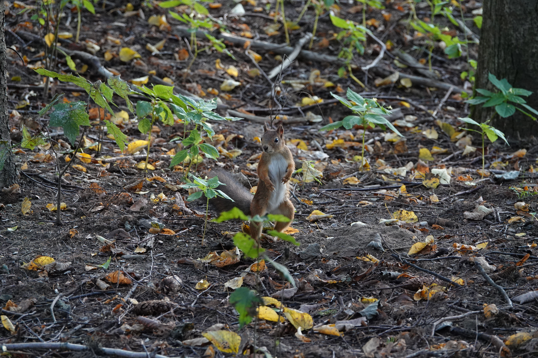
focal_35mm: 214
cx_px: 269
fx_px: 3198
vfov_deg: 6.4
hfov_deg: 9.6
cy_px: 179
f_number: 4
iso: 800
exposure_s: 1/40
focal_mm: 78.39
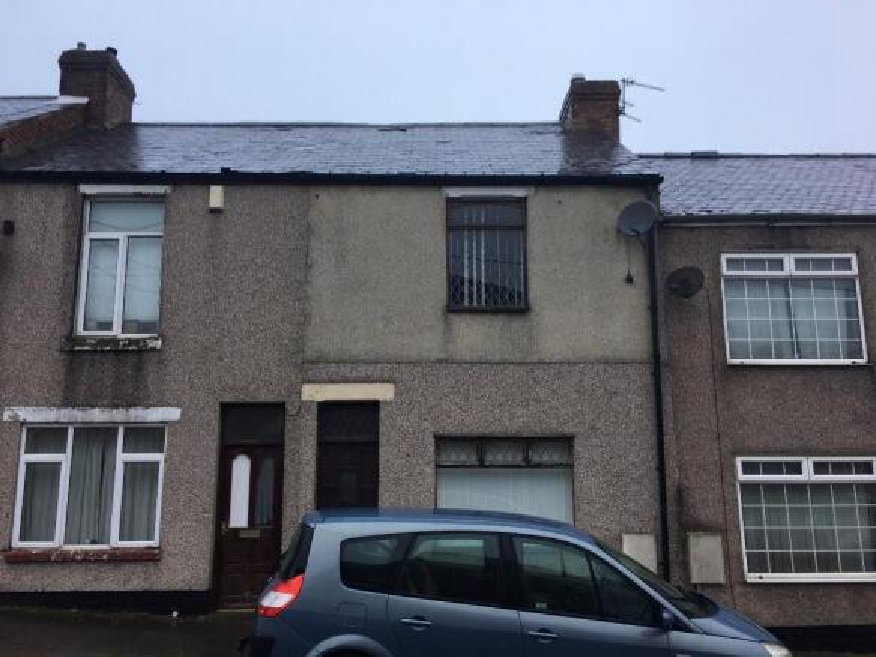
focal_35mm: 29
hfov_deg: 61.7
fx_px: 734
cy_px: 328
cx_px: 438
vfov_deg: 48.2
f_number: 2.2
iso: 32
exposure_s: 1/100
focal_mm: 4.15
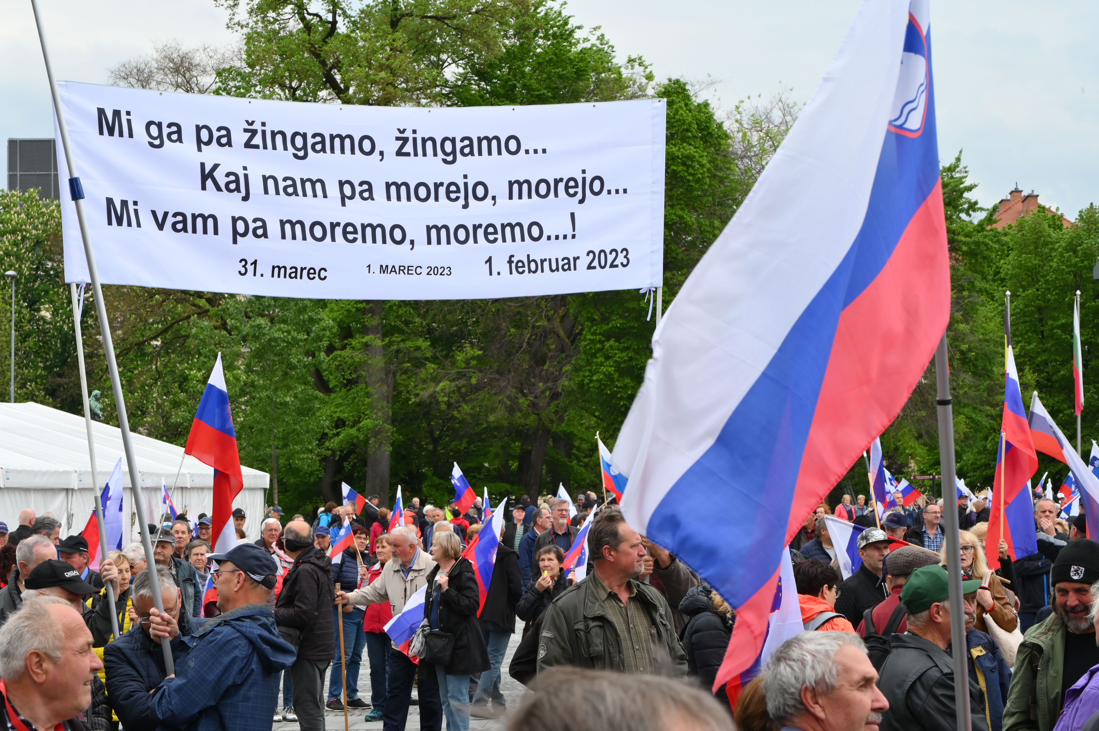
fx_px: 3112
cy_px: 366
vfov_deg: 13.4
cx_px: 550
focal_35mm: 102
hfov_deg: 20.0
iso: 1250
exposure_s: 1/250
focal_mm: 102
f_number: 16
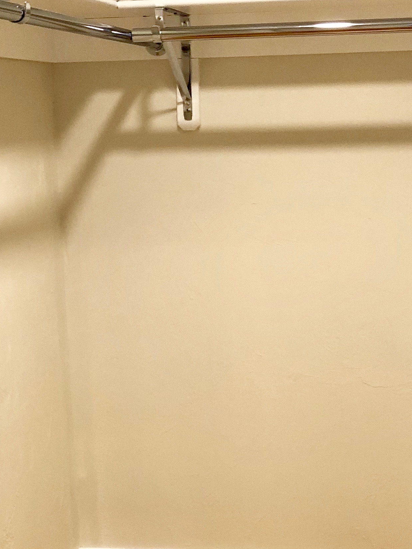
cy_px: 393
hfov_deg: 21.6
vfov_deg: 28.3
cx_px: 221
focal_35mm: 68
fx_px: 1079
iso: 50
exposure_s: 1/15
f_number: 1.8
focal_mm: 3.99
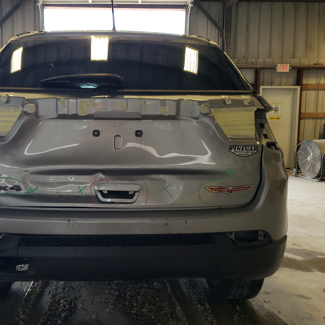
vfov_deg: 52.5
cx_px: 116
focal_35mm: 31
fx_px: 329
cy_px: 162
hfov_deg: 51.8
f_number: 1.5
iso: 62
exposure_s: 1/120
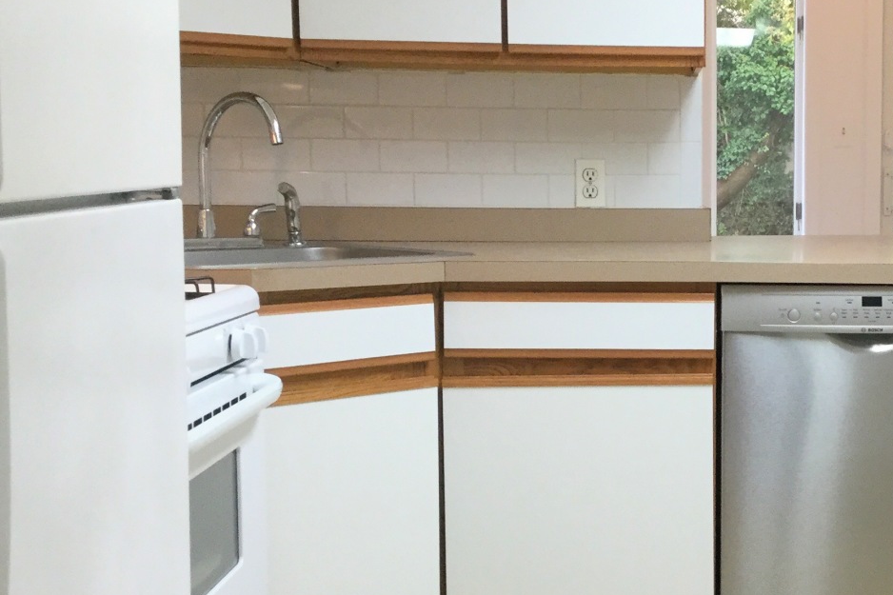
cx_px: 765
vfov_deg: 21.5
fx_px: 1562
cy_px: 340
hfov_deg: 30.8
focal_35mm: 63
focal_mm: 3.3
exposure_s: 1/30
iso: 32
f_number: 2.4
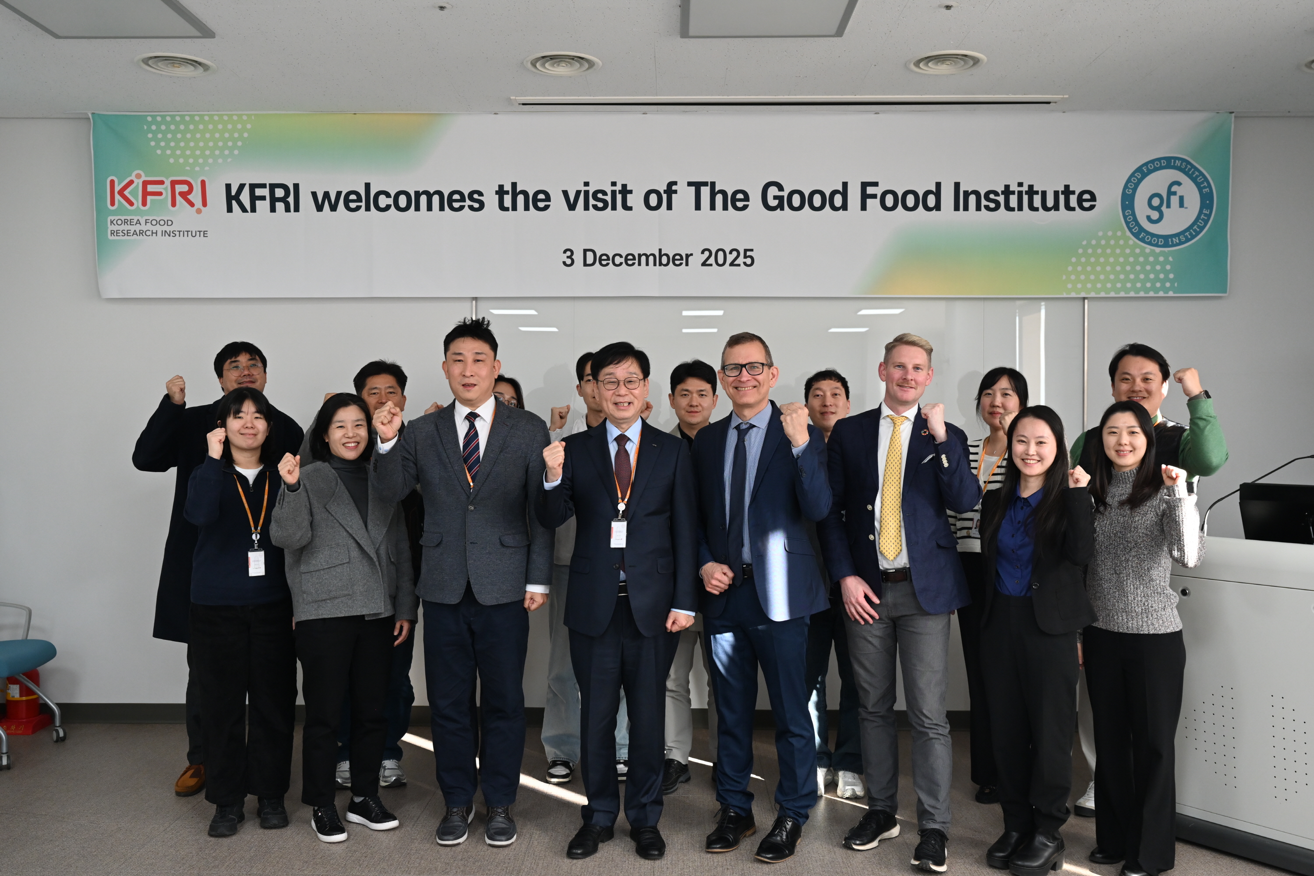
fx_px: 1223
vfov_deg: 39.4
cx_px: 657
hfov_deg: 56.5
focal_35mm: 34
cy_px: 438
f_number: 5
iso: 1250
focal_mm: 33.5
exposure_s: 1/80
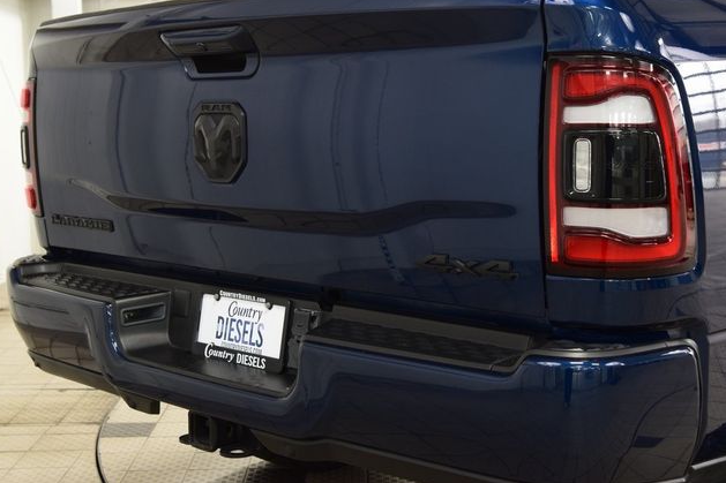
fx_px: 1169
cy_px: 243
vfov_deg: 23.4
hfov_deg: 34.5
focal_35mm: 58
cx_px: 360
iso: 900
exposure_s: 1/15
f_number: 6.3
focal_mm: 38
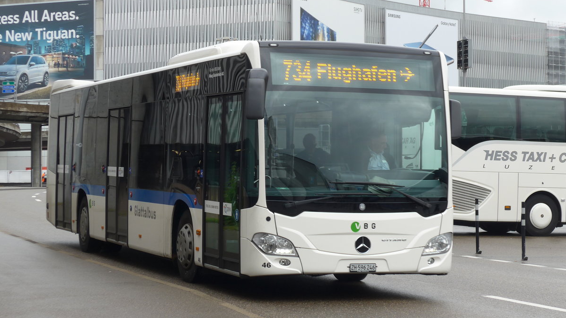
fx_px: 1411
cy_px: 142
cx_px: 283
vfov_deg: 12.9
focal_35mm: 94
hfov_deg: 22.7
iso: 80
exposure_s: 1/250
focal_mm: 17
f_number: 4.5
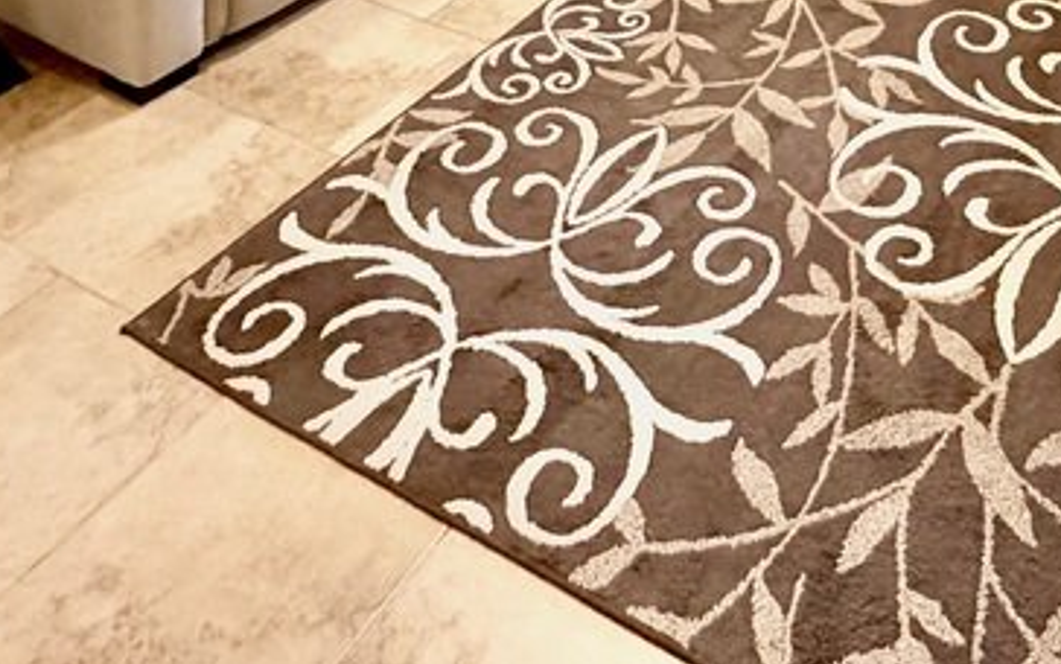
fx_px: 1273
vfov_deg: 20.8
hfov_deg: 43.8
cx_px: 790
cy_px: -513
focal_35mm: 44
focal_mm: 2.22
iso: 640
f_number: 2.2
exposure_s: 1/60
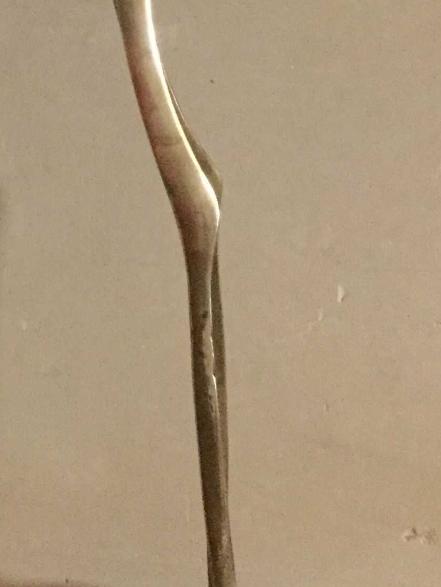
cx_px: 121
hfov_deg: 16.2
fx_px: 1546
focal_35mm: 91
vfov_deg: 21.0
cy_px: 41
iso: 640
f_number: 2.4
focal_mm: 3.3
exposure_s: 1/17
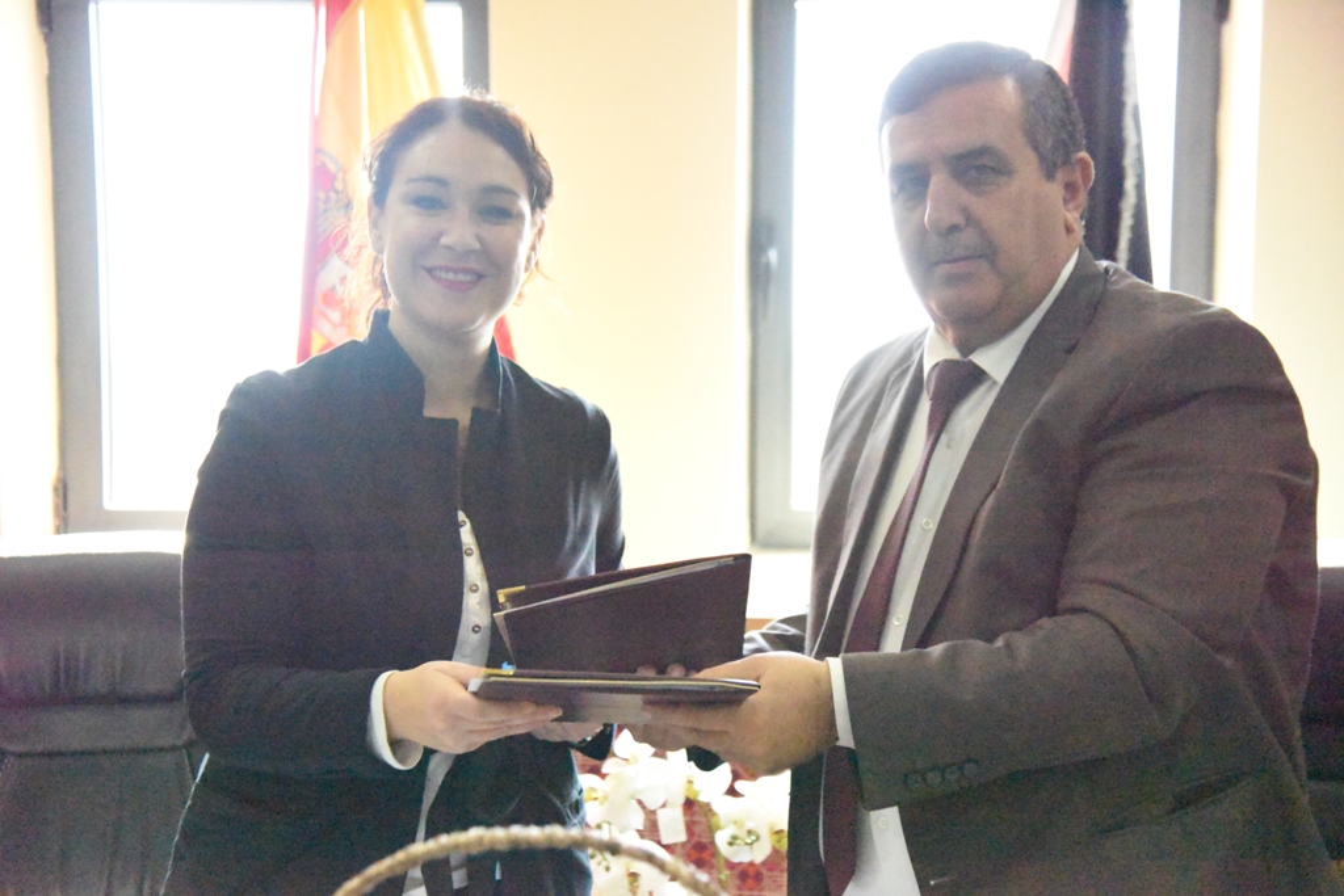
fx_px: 2053
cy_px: 448
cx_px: 672
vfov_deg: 24.6
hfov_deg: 36.2
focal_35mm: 55
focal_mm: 55
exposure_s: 1/8000
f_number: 4
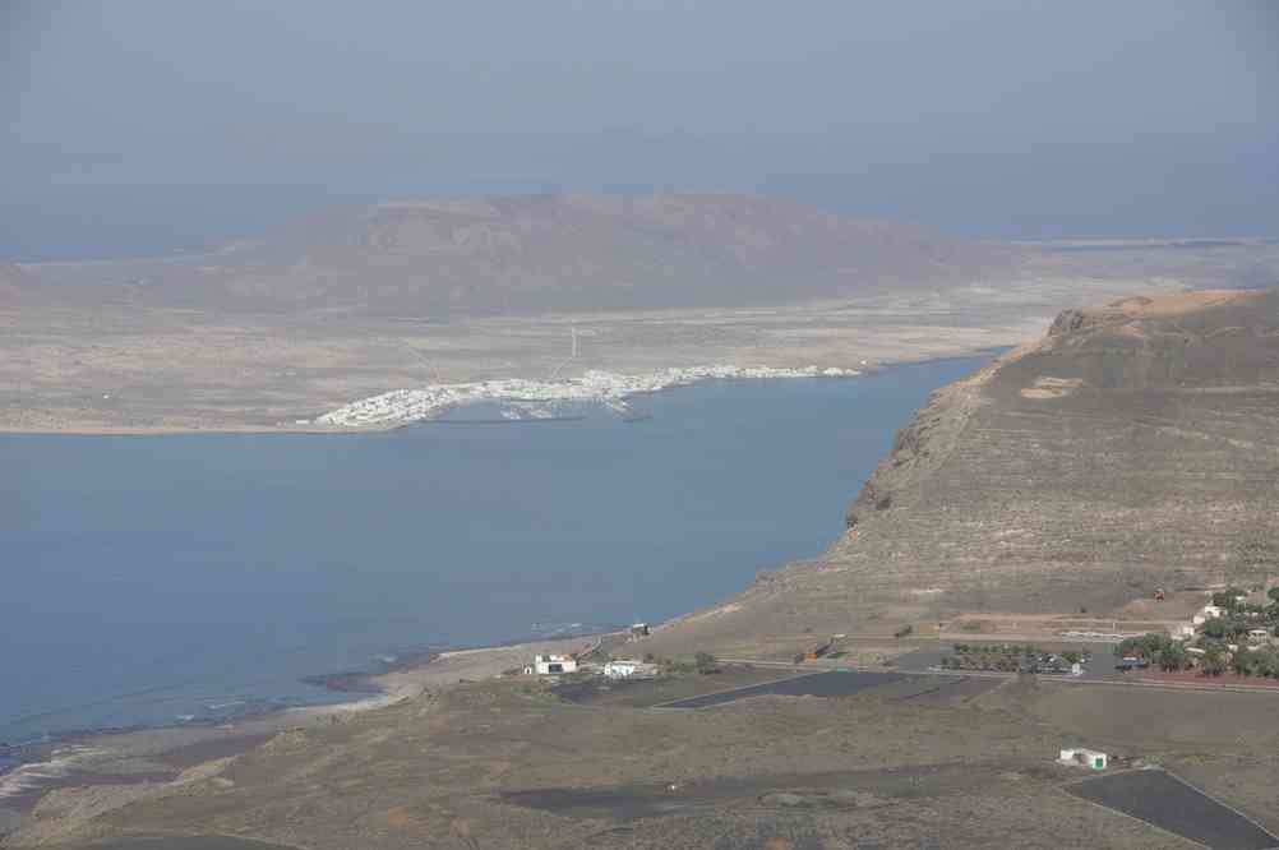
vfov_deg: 13.0
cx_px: 640
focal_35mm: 105
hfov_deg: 19.5
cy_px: 425
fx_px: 3727
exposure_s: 1/250
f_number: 9.5
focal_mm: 70
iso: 100
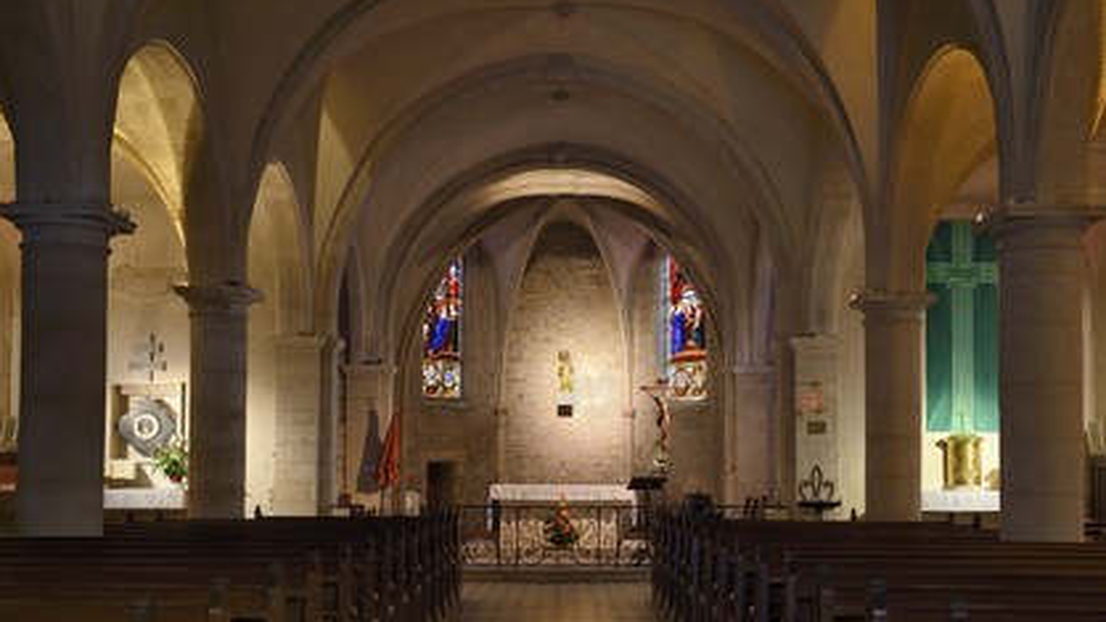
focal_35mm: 40
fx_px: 1173
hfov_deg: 50.5
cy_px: 363
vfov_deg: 29.6
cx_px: 553
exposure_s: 1/5
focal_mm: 38
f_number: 5.6
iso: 800
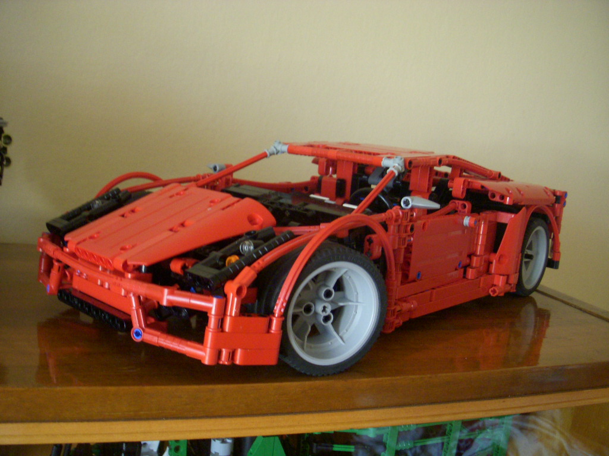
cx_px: 304
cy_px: 228
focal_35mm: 38
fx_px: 669
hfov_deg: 49.0
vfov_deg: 37.7
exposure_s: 1/8
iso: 400
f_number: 3.3
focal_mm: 6.3
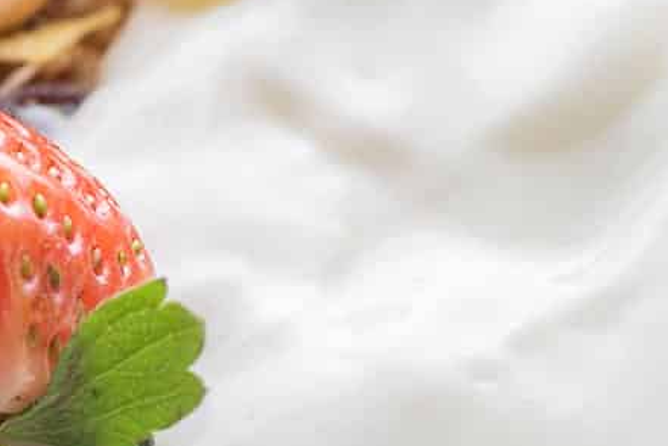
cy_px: 104
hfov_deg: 4.5
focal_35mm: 459
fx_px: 8519
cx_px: 364
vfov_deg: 3.0
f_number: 8
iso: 100
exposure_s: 1/200
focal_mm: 105
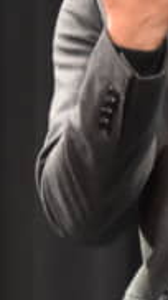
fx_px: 5281
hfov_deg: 1.8
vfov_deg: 3.3
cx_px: 362
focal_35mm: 665
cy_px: 49
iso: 800
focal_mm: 75
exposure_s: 1/80
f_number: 5
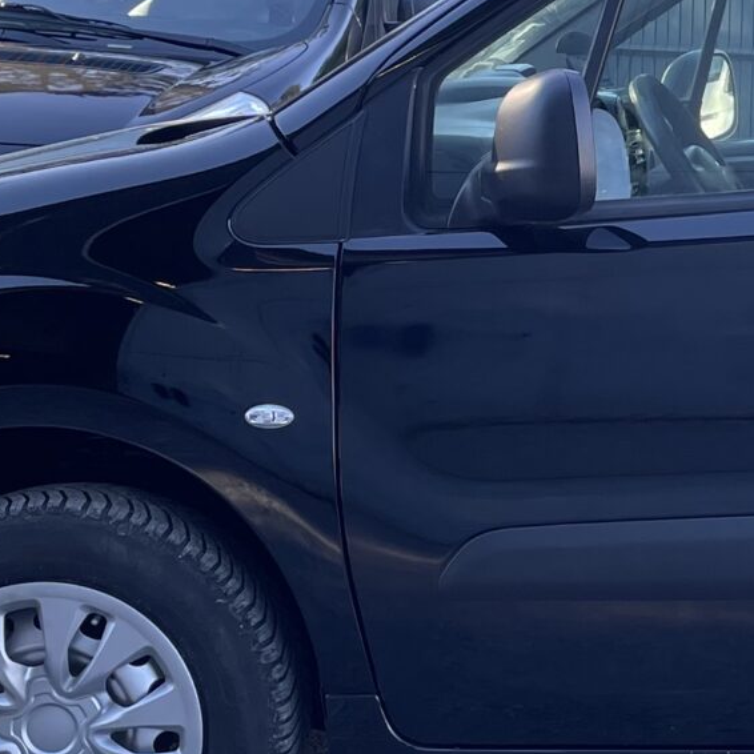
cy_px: 256
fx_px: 2563
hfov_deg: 15.6
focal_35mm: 104
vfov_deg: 16.7
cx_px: 1088
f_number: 1.6
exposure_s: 1/178
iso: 32
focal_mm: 4.2
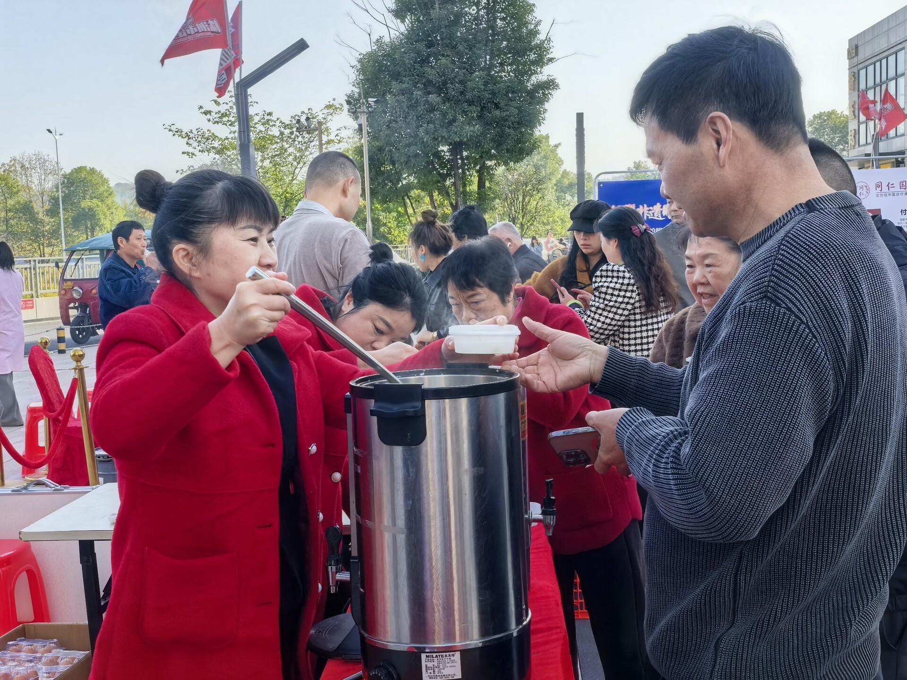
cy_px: 340
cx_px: 454
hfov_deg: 44.8
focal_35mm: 42
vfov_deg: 34.3
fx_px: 1100
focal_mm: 6.98
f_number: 4
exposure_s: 1/100
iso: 64
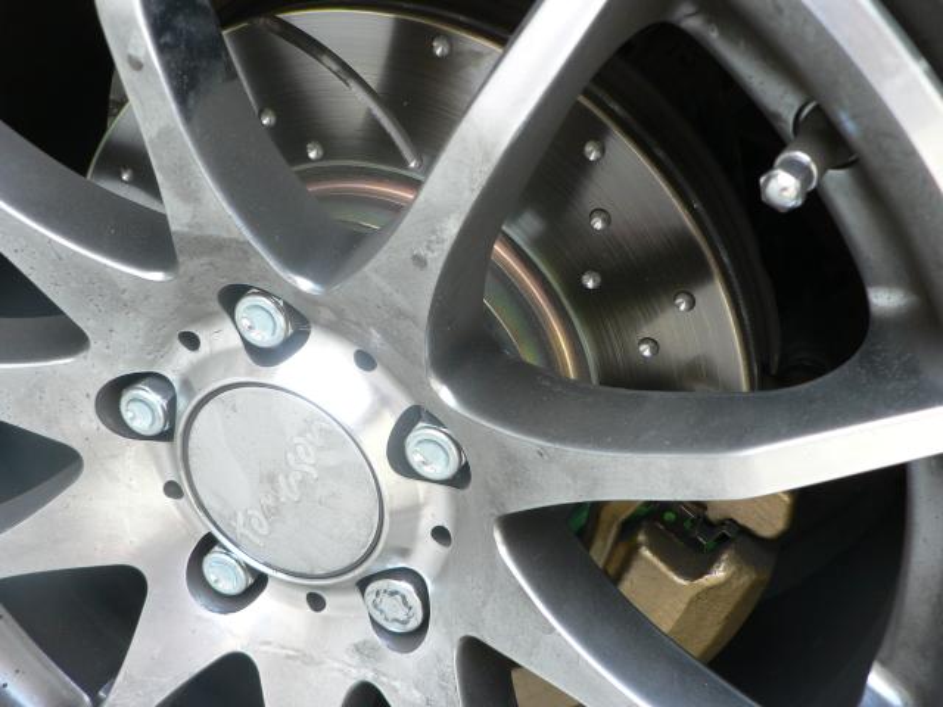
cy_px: 354
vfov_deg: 35.1
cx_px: 472
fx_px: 1117
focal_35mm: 41
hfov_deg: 45.8
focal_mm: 6.9
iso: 100
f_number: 2.8
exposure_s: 1/20
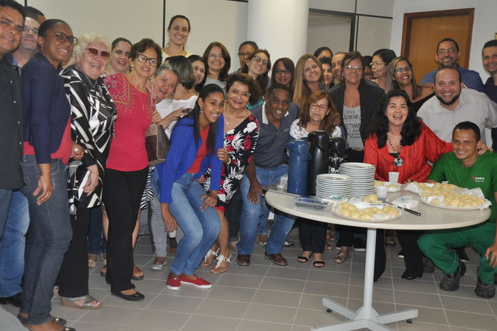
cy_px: 166
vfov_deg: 26.4
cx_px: 248
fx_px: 703
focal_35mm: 51
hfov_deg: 38.9
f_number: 4.2
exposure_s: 1/60
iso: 800
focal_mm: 34
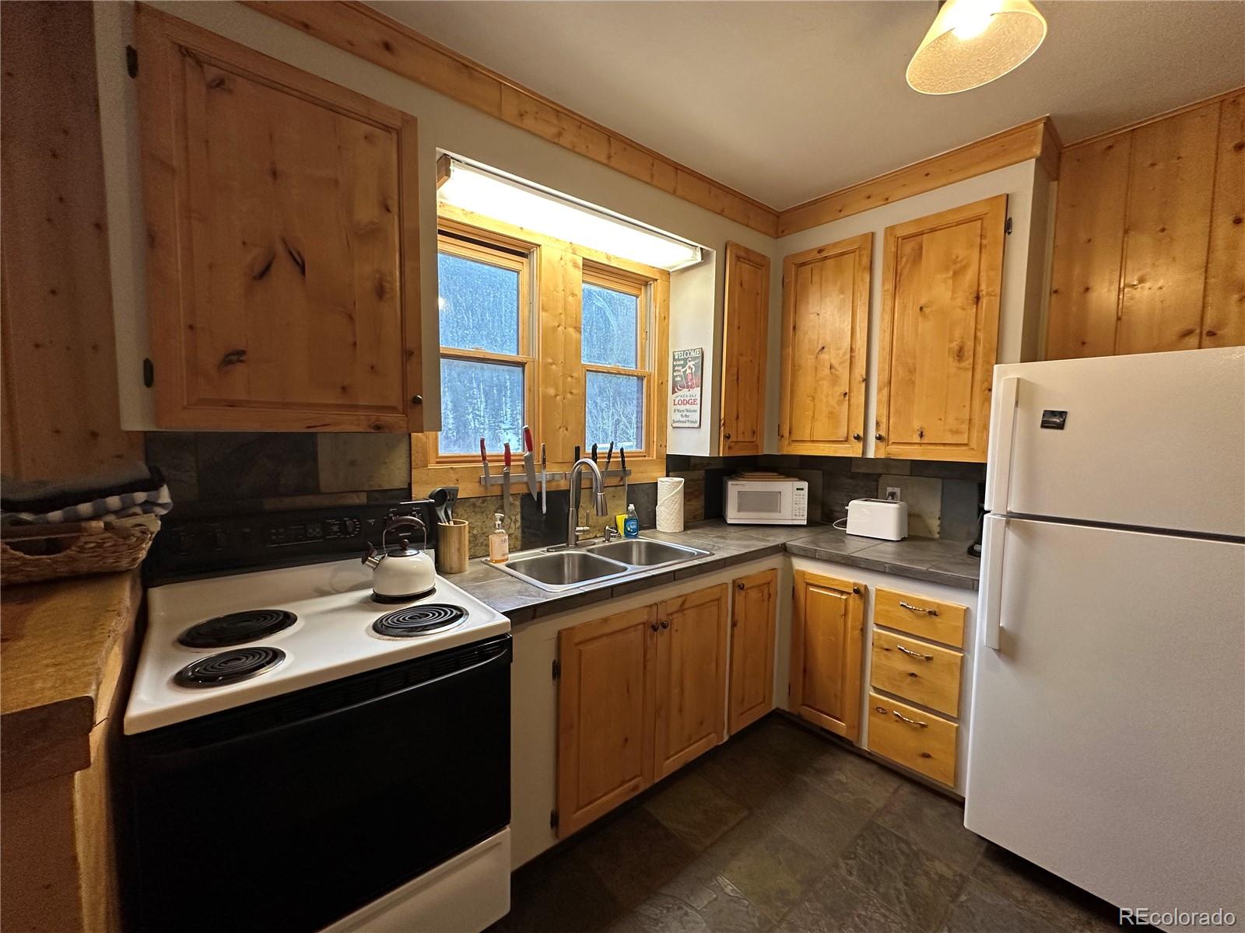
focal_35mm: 14
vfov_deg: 85.7
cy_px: 466
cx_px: 622
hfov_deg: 102.1
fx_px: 504
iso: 200
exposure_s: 1/60
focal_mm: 2.22
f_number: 2.2
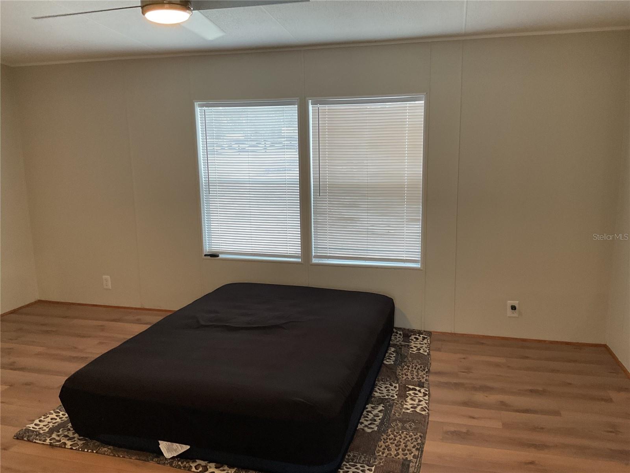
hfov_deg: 61.7
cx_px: 315
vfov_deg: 48.2
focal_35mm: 29
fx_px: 528
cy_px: 236
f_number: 1.8
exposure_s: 1/60
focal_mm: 3
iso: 64
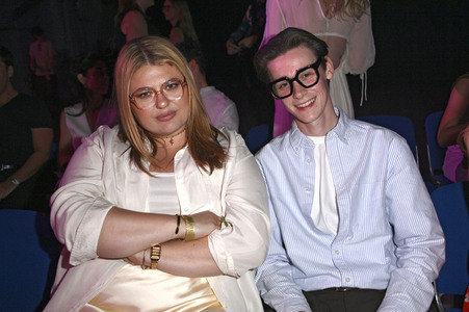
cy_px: 156
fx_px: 547
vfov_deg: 31.8
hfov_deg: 46.4
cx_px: 234
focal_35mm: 42
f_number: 5.6
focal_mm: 42
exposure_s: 1/160
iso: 1600
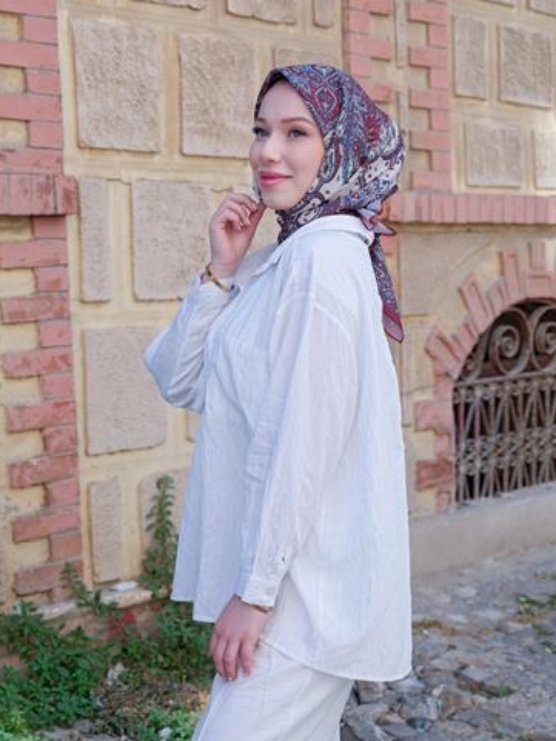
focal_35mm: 61
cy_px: 374
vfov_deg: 31.7
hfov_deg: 24.0
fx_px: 1306
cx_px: 299
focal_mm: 70
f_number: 6.4
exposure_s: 1/340
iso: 320
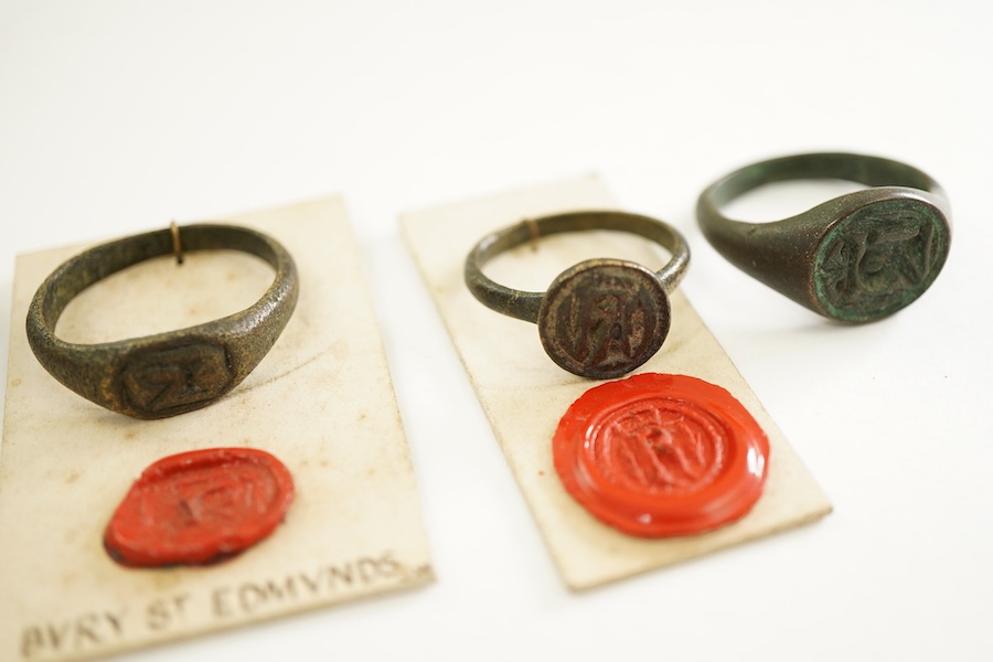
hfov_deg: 43.6
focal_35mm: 45
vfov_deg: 29.9
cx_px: 496
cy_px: 331
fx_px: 1241
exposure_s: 1/160
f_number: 3.5
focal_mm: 30
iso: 800
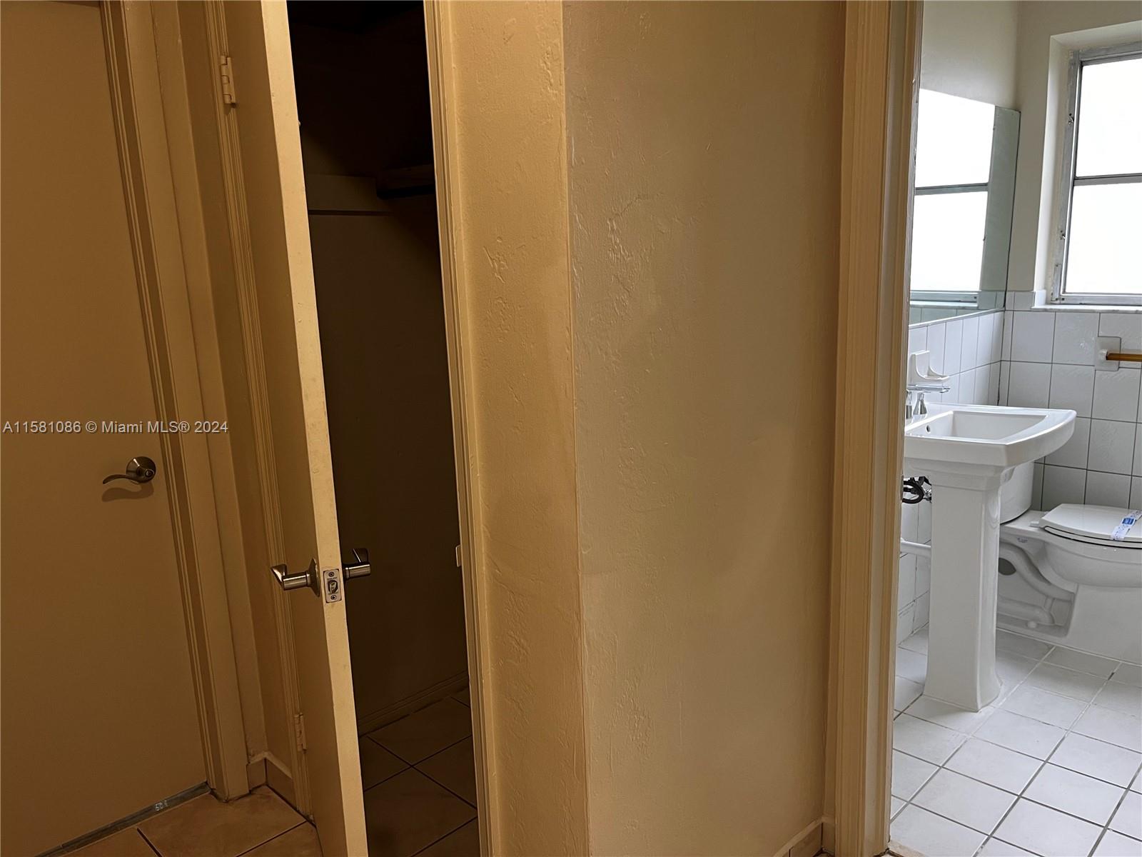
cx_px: 571
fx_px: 858
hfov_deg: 67.3
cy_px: 428
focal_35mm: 26
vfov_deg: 53.1
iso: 100
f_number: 1.6
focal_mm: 5.1
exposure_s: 1/60
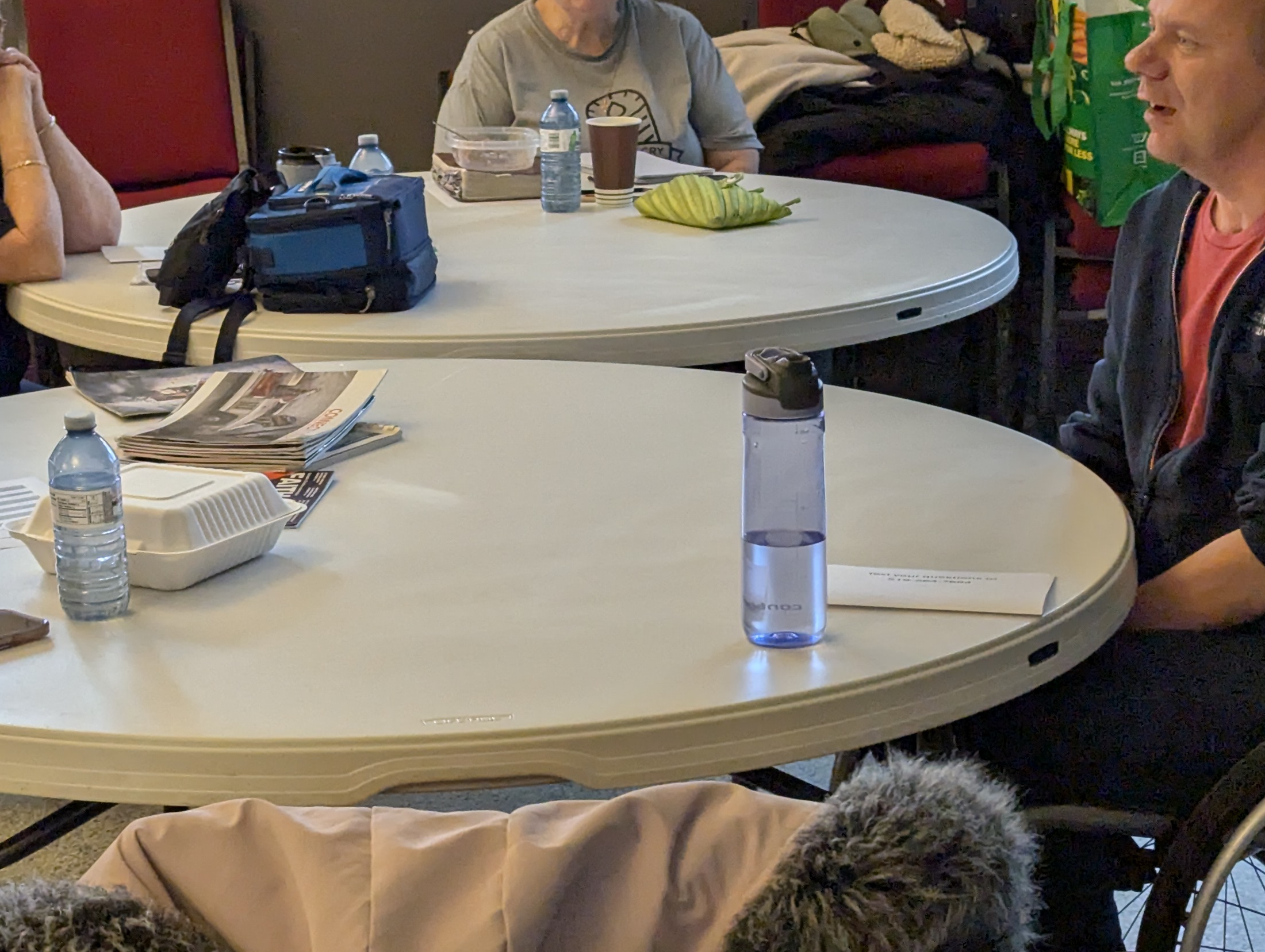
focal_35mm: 89
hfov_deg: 21.9
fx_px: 3257
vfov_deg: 16.6
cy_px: 405
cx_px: 418
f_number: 1.85
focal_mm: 6.81
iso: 608
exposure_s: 1/169
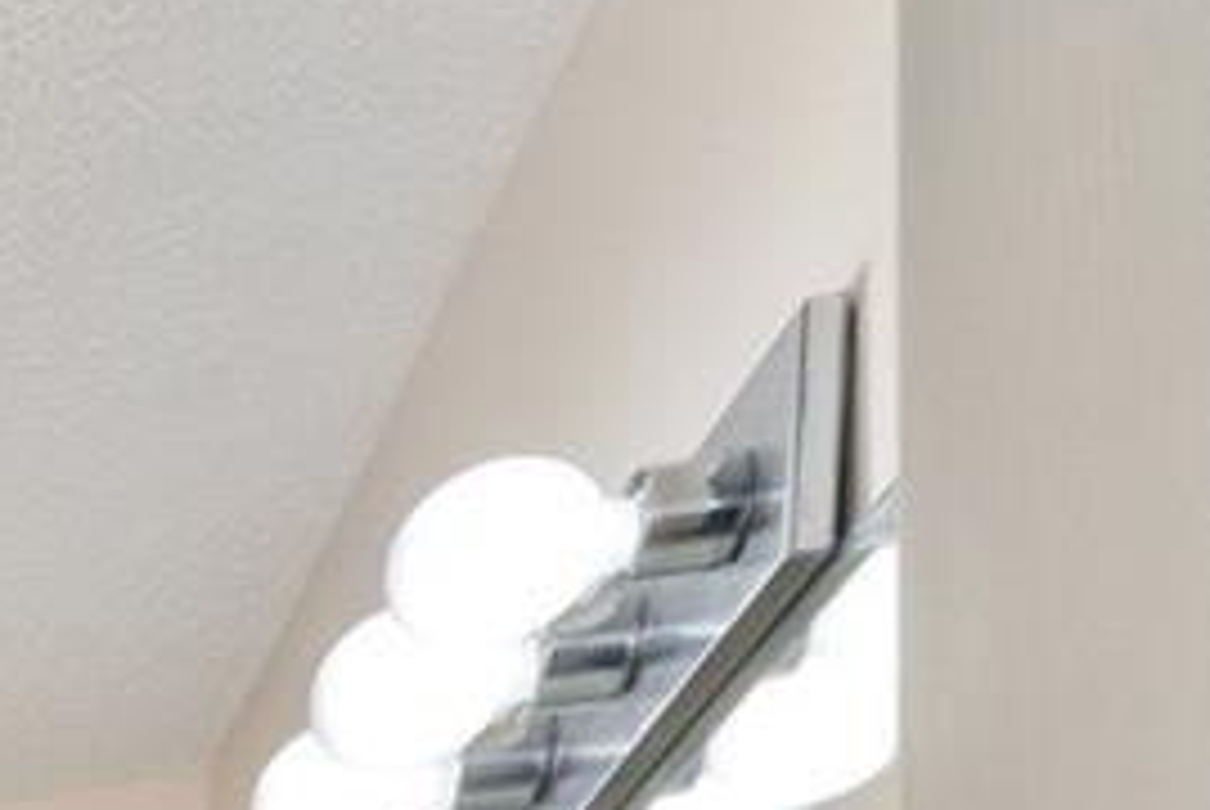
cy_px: 2084
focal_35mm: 95
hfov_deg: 12.4
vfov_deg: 11.4
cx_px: -2177
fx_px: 3196
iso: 250
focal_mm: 16
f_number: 6.3
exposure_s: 1/20
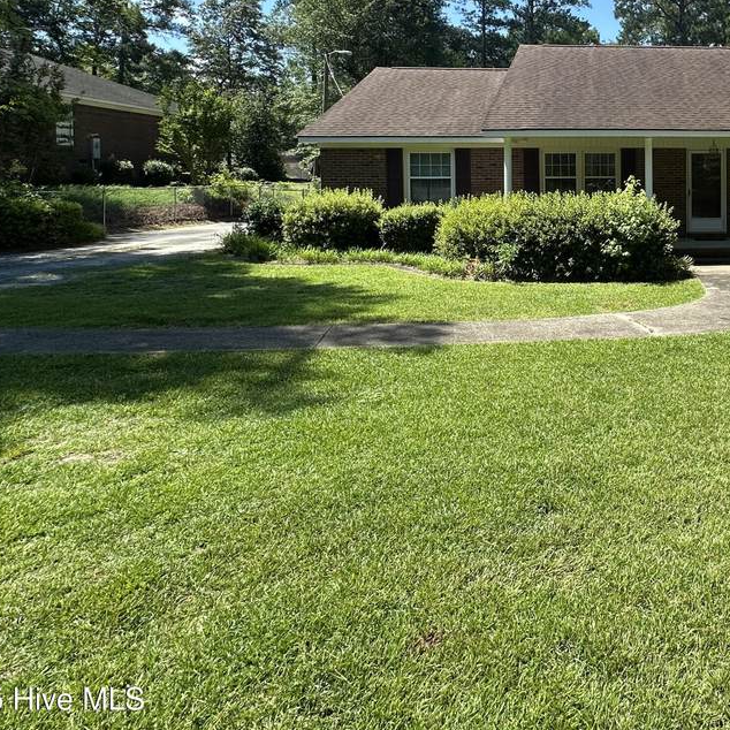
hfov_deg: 55.3
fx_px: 596
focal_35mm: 25
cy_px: 197
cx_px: 646
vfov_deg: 60.1
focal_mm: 2.22
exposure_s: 1/725
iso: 40
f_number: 2.2
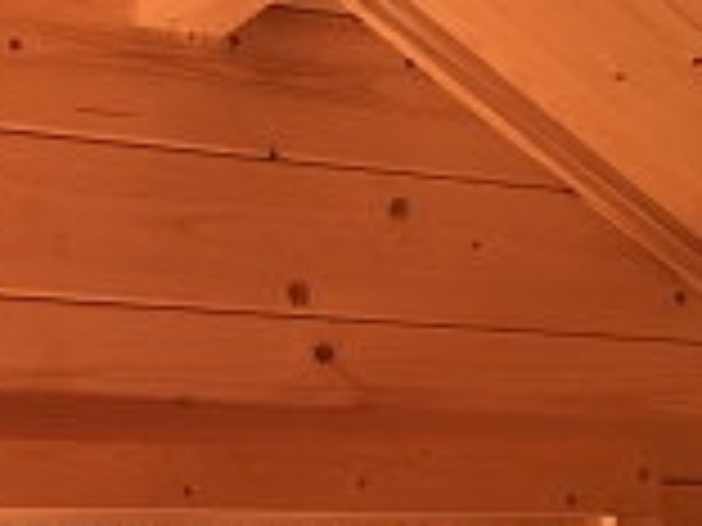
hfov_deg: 25.1
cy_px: 481
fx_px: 1521
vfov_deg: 19.3
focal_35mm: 75
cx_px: 47
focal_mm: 4.15
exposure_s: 1/30
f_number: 2.2
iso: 40
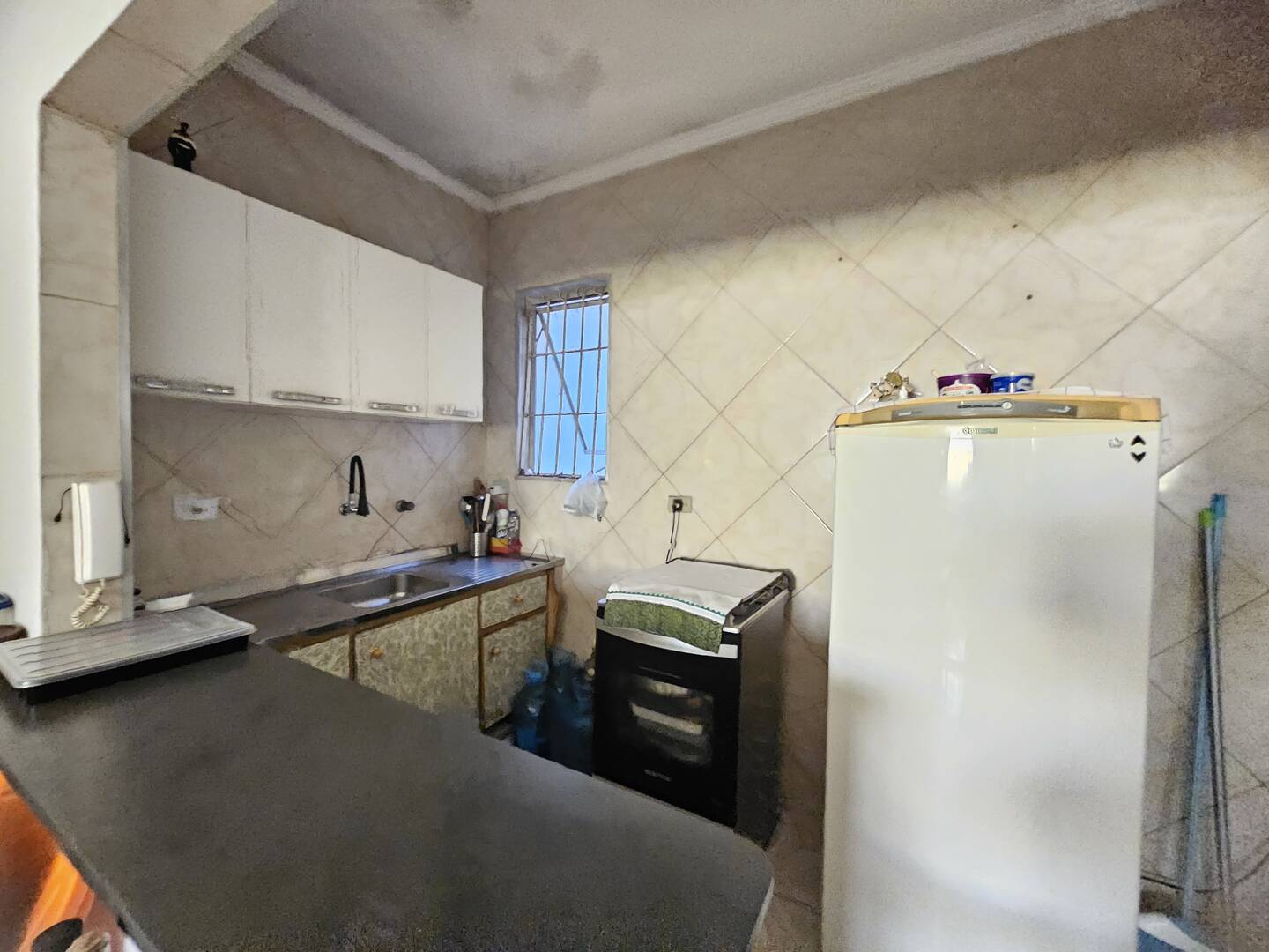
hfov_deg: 106.2
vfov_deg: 89.9
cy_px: 476
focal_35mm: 13
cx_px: 634
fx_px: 477
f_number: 2.2
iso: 2500
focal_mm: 2.2
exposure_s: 1/24
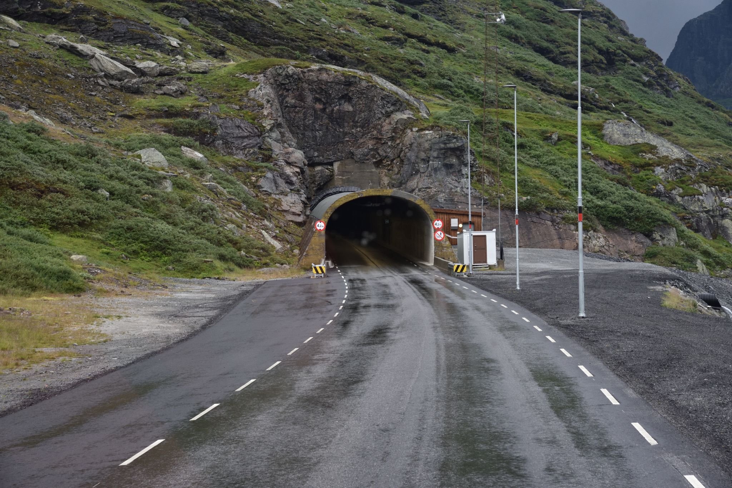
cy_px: 244
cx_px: 366
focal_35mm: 86
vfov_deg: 15.9
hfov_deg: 23.6
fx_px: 1749
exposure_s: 1/500
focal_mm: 86
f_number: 11
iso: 1250
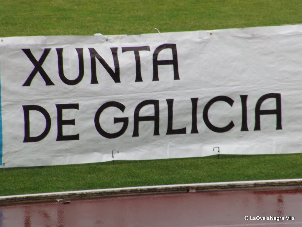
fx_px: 4537
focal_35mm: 520
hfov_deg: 3.8
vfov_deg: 2.9
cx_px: 151
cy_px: 114
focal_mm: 92
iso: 100
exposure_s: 1/320
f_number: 5.6
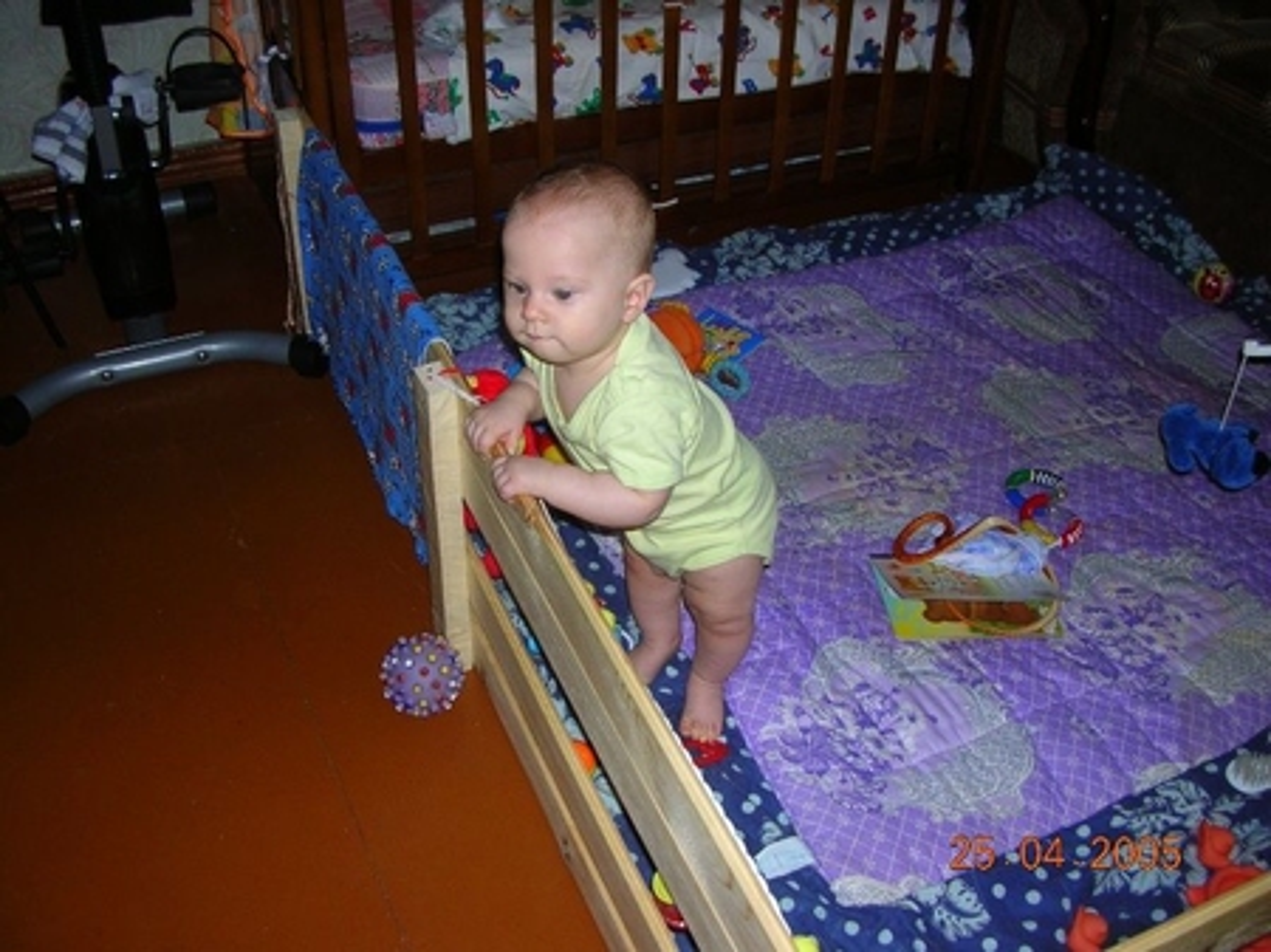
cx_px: 636
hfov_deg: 52.7
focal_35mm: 35
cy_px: 476
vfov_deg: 40.7
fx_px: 1284
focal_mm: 5.8
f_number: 2.8
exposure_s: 1/60.1
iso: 50
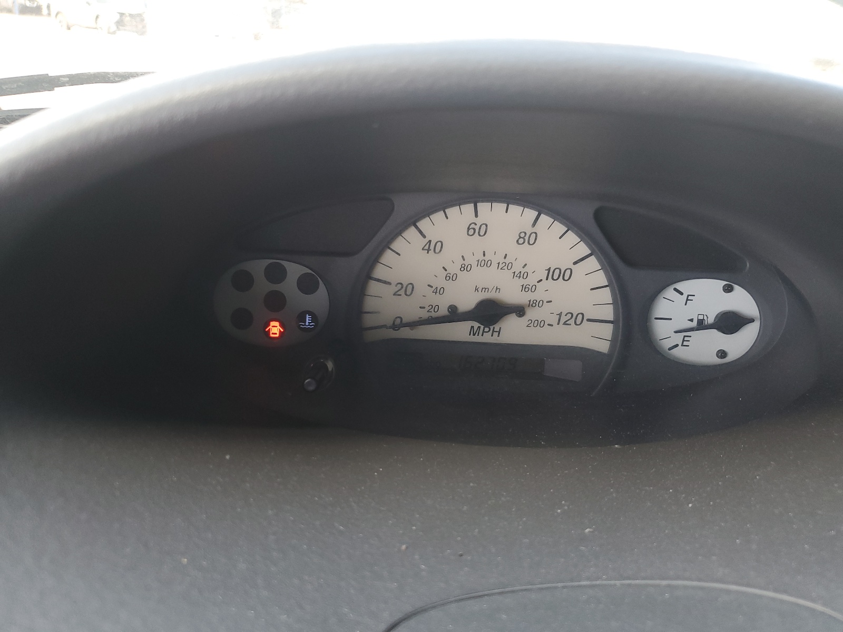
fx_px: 633
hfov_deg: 67.3
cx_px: 422
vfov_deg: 53.1
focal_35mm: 26
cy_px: 316
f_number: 1.5
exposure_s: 1/120
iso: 68
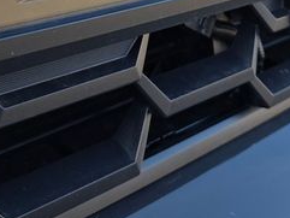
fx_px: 511
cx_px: 178
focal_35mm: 61
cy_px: -67
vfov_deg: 21.6
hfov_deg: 31.6
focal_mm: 6.3
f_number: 1.7
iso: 80
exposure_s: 1/1593
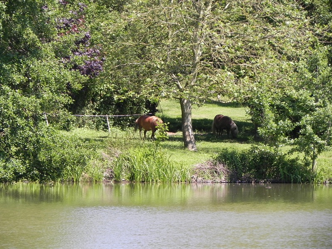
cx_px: 166
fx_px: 3232
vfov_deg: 4.4
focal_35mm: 337
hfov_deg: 5.9
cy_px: 124
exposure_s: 1/247
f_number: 5.6
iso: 160
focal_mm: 59.9
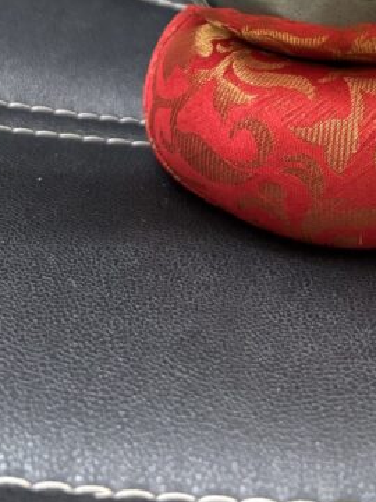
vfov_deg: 22.9
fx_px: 1072
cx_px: 357
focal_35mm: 74
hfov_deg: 19.4
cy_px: -181
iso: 500
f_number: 1.6
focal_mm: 5.96
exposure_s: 1/50
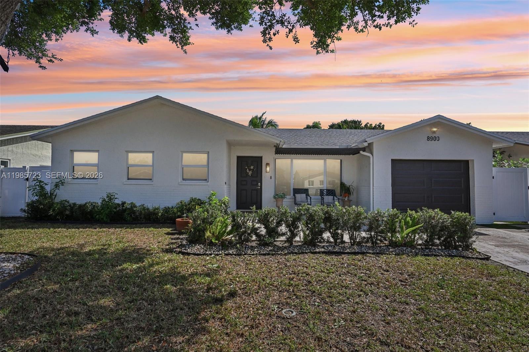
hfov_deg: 88.4
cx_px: 264
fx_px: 272
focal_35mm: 18
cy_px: 176
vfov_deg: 65.9
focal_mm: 18.5
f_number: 8
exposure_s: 1/4000
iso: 2000
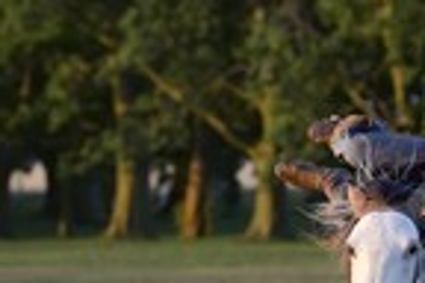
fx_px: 6870
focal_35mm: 582
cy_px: 295
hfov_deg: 3.5
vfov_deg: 2.4
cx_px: 227
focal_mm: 200
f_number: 5.6
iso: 1600
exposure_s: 1/800
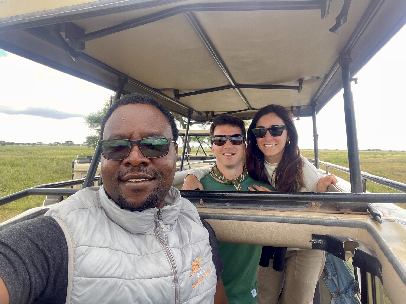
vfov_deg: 58.9
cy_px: 152
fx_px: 270
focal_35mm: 23
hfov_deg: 73.9
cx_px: 203
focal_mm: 2.71
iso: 25
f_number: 2.2
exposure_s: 1/121
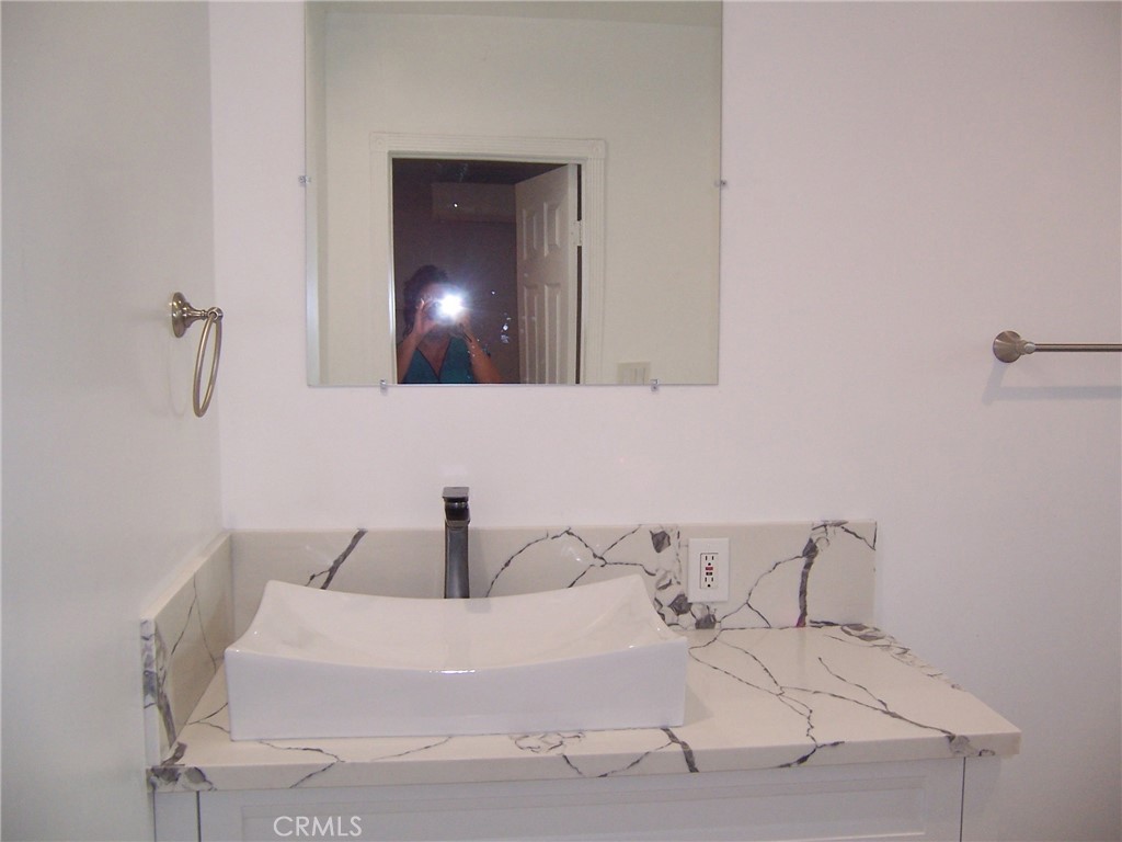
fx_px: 1070
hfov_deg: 55.4
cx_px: 561
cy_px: 421
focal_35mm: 33
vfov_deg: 42.9
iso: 140
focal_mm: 5.5
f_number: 2.8
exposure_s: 1/60
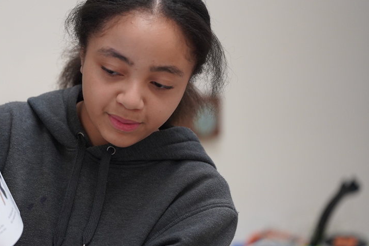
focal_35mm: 285
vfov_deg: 4.8
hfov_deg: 7.2
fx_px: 2920
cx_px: 116
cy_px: 128
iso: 1600
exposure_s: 1/250
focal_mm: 200
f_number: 2.8
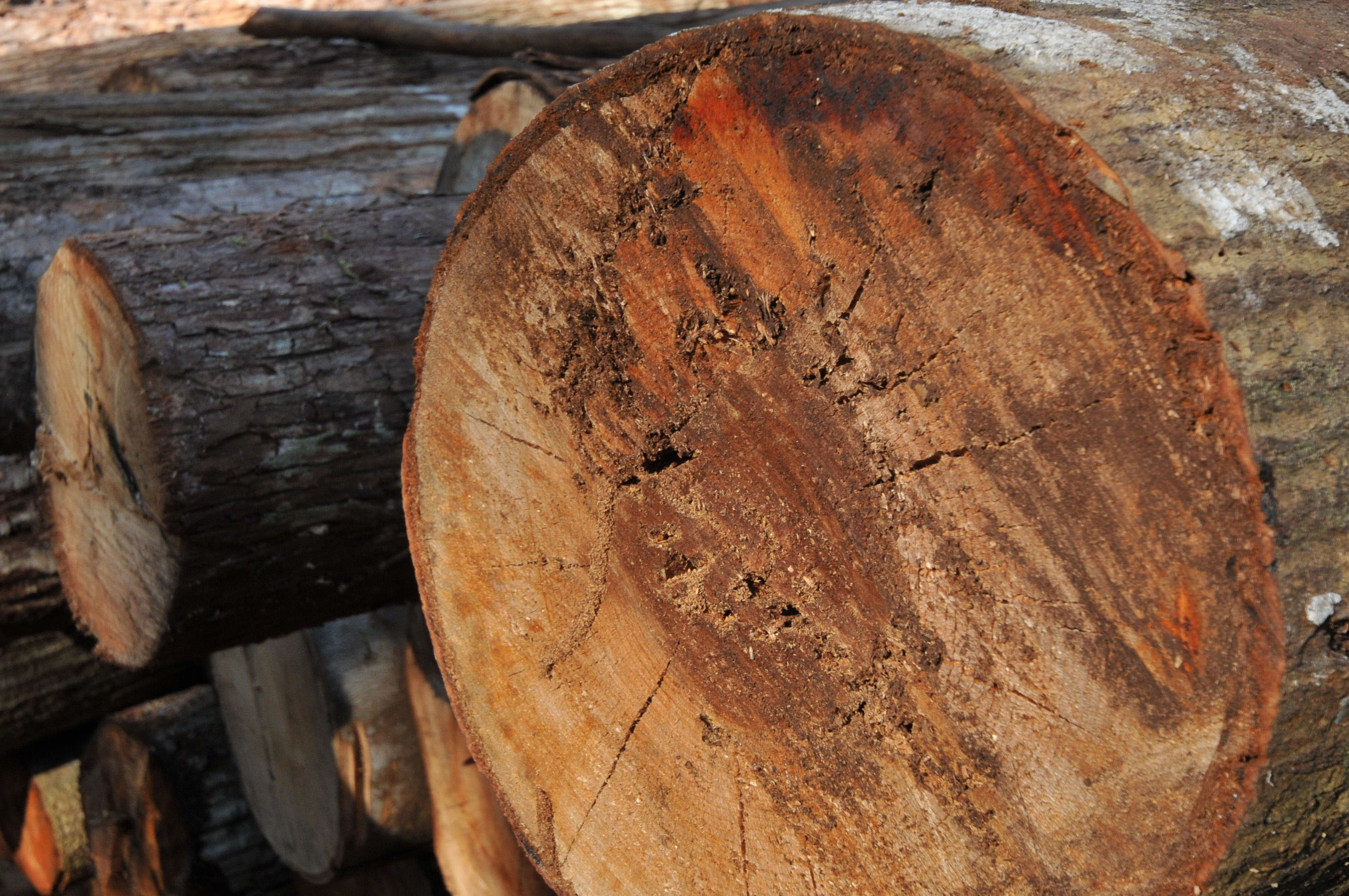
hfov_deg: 38.0
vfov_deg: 25.9
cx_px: 527
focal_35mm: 52
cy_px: 432
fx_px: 1946
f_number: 8
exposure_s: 1/200
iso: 400
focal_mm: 24
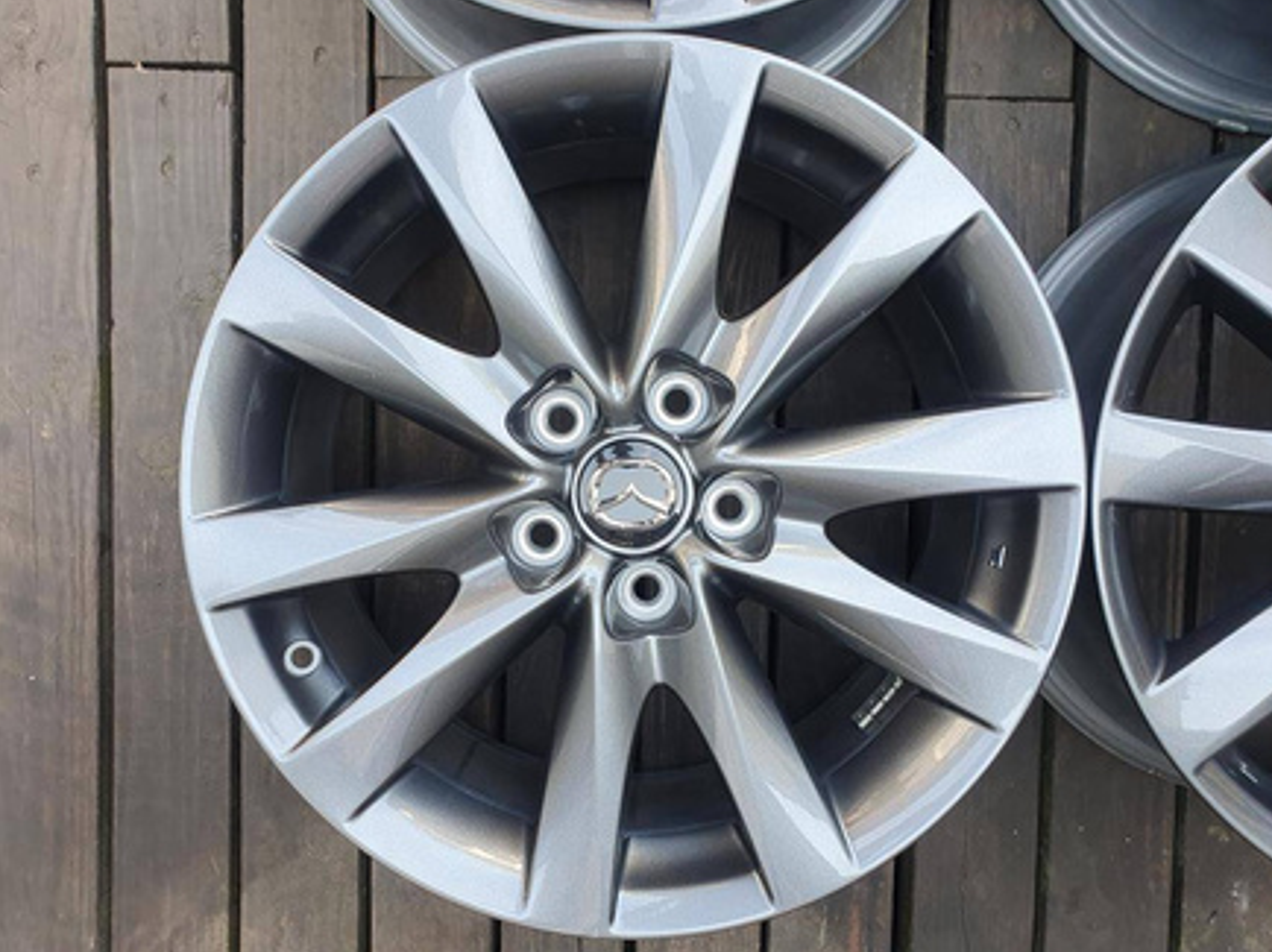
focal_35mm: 27
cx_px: 630
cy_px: 472
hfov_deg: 65.4
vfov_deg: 51.3
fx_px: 992
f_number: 2.4
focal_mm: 4.32
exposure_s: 1/100
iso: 50
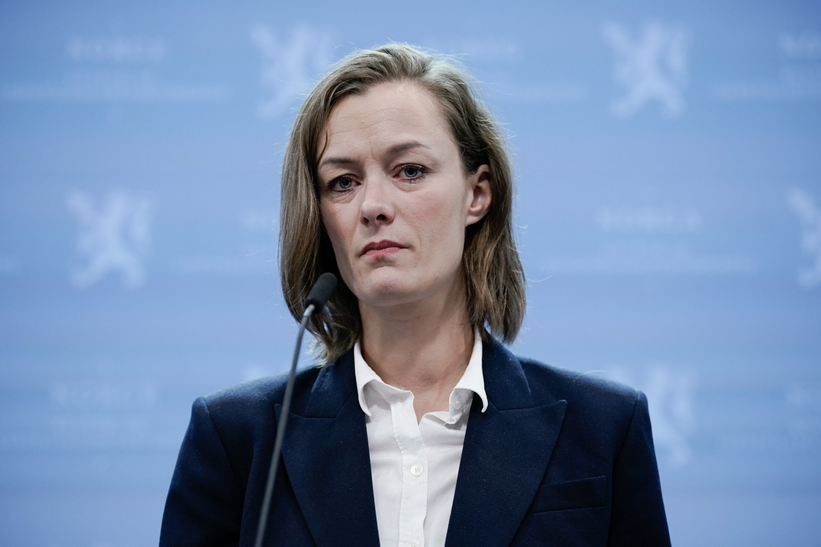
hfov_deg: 17.3
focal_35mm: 118
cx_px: 410
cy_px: 274
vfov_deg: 11.6
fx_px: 2691
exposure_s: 1/320
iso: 1600
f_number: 3.2
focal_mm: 118
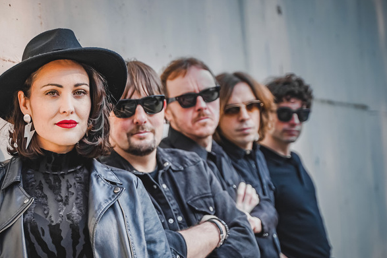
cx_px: 154
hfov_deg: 27.6
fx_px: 784
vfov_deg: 18.6
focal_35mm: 73
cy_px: 154
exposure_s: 1/3200
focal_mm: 59
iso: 640
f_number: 2.8
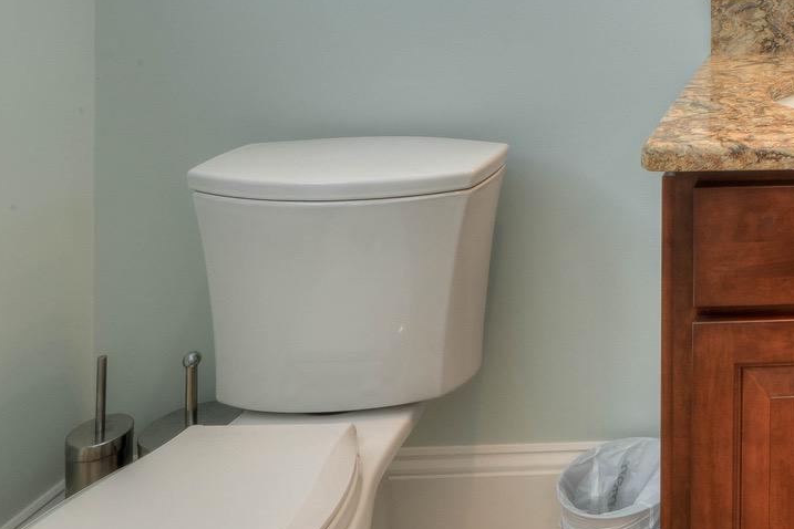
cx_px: 915
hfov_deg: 38.2
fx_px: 882
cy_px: -100
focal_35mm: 40
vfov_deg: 29.0
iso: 100
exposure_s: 2.5
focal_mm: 14
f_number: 22
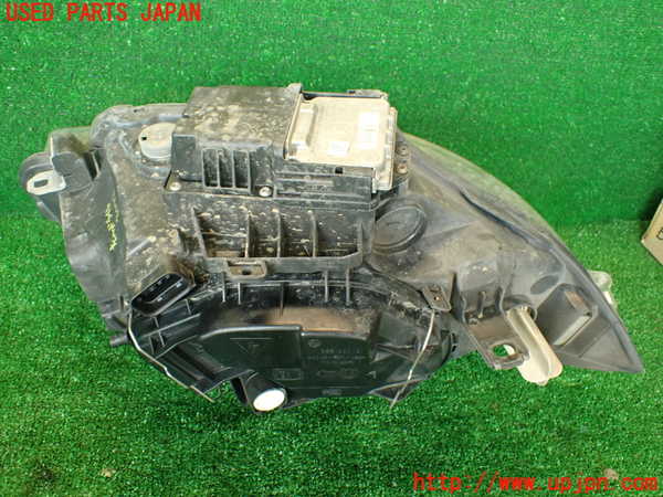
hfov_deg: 56.8
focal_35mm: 32
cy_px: 248
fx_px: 613
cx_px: 332
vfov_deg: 44.2
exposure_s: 1/30
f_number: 2.4
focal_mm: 5.79
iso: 200
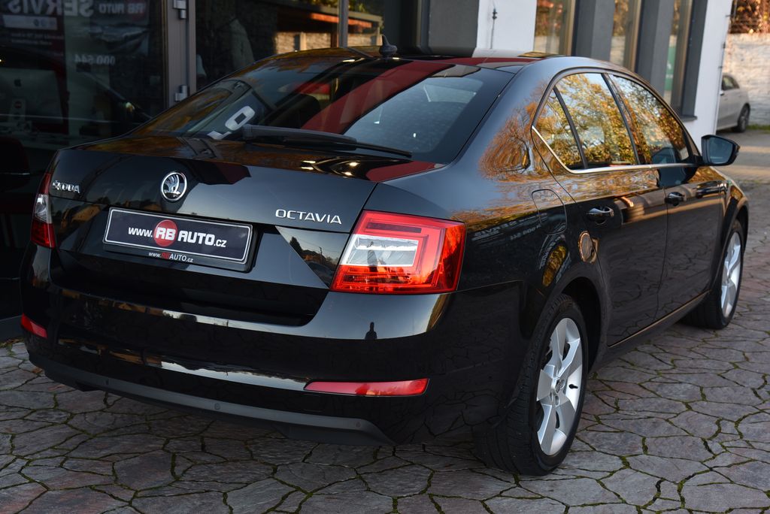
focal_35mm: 50
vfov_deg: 27.0
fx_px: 1070
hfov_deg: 39.6
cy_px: 257
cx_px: 385
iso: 500
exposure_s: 1/125
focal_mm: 50
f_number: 5.6
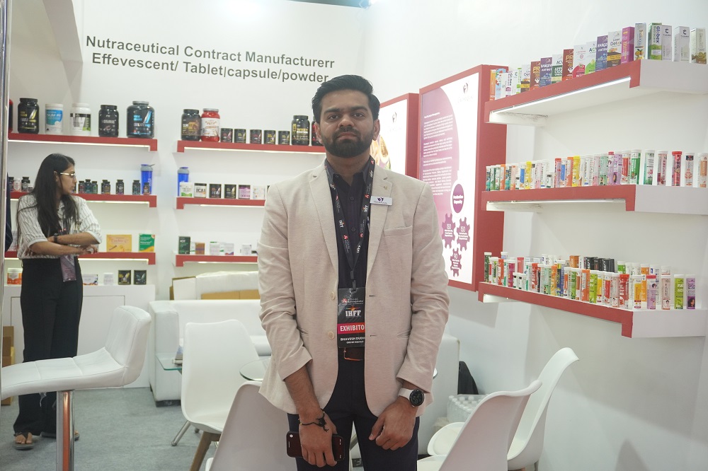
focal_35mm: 40
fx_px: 796
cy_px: 236
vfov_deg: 33.0
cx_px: 354
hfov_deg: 47.9
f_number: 4.5
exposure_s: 1/160
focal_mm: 27
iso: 1000
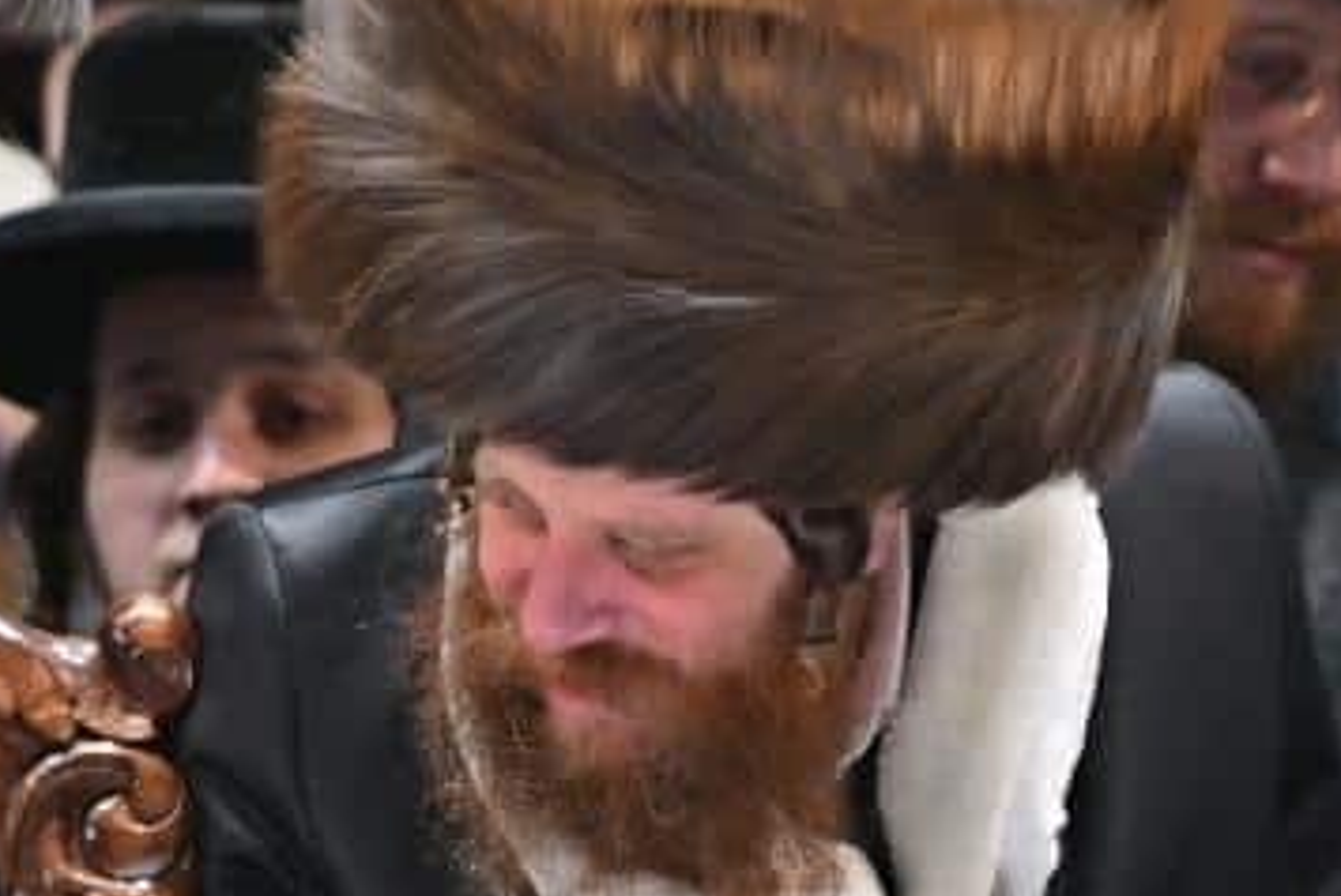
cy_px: 951
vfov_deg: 1.6
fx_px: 32135
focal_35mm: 862
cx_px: 384
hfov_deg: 2.4
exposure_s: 1/640
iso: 500
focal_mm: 200
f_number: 2.8
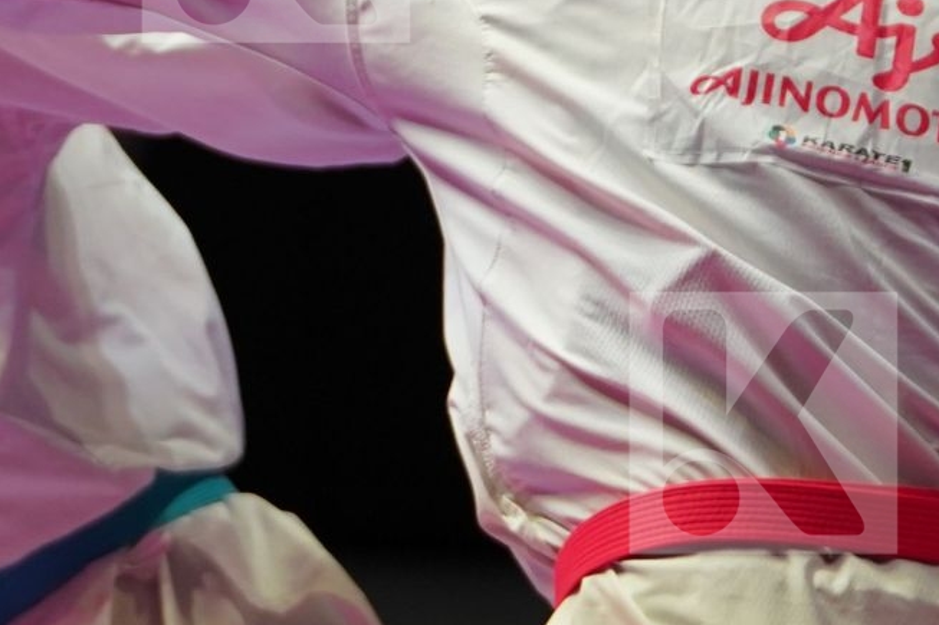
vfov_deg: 2.2
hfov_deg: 3.4
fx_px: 15958
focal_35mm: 612
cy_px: -88
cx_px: 764
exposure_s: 1/1000
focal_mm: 148
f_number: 2.8
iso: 1600
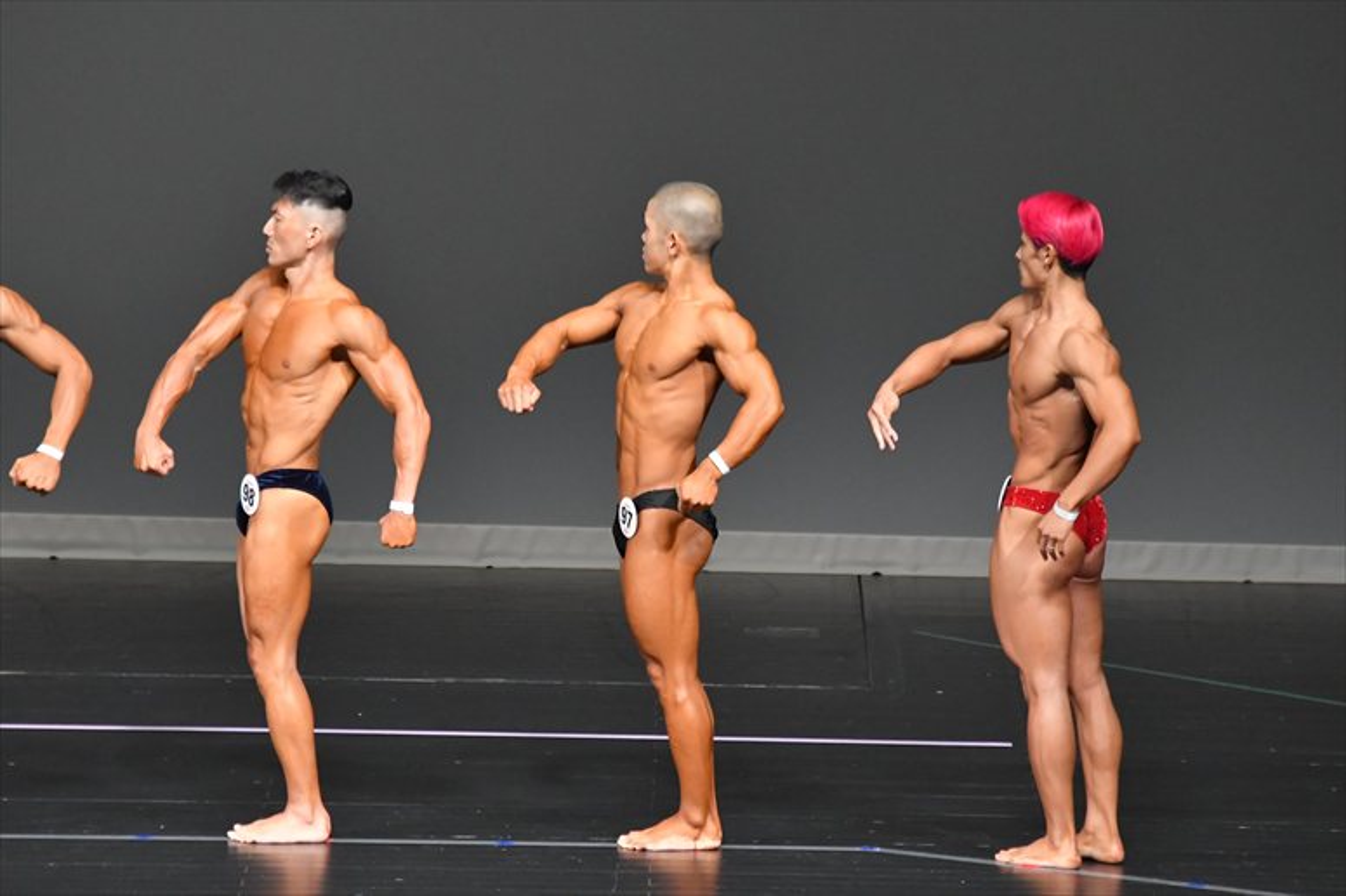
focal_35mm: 315
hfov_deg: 6.5
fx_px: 11772
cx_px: 673
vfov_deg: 4.4
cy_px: 448
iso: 5000
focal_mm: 210
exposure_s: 1/400
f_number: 5.6
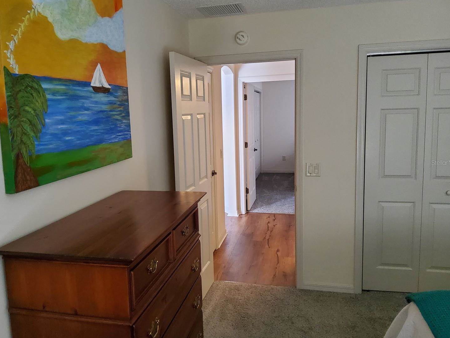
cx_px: 210
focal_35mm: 29
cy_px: 162
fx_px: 377
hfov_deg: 61.6
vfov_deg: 48.2
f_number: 2
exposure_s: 1/50
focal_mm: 3.08
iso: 800
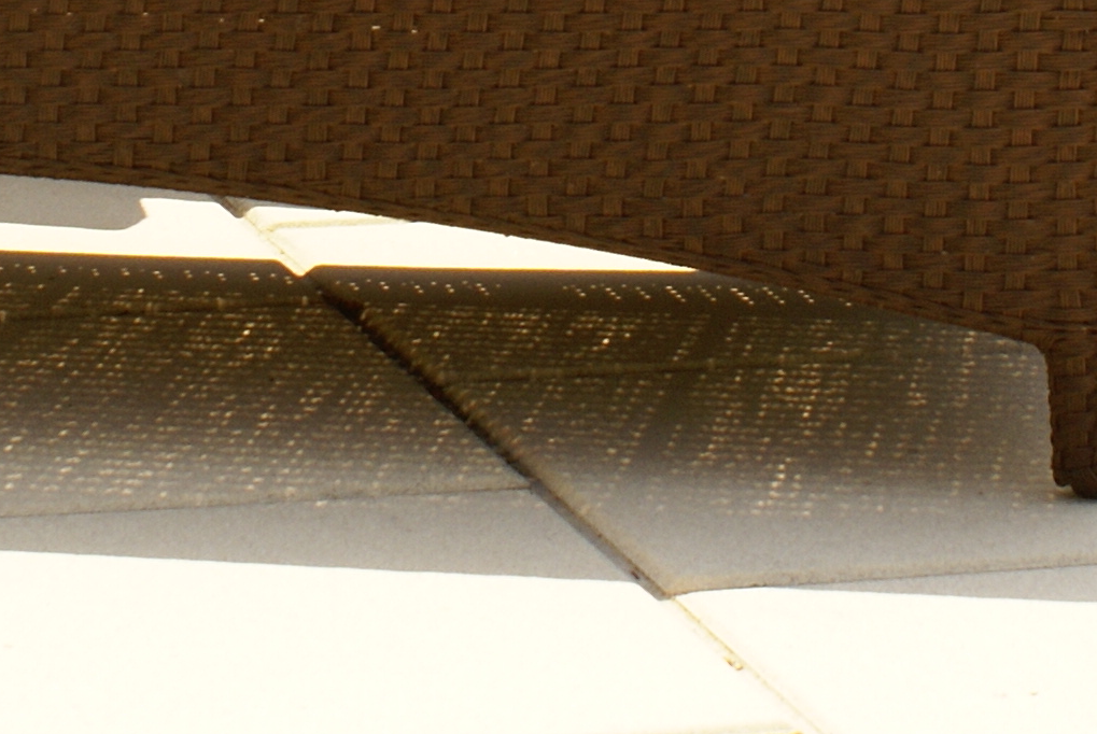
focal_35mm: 171
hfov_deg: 12.0
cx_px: 468
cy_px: -440
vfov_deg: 7.9
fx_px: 5217
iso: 100
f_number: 9
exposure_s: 1/200
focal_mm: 30
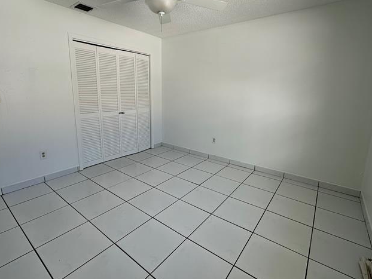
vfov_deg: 71.5
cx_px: 183
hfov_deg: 87.7
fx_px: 194
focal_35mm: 18
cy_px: 127
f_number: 2.2
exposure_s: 1/99
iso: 40
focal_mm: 2.22
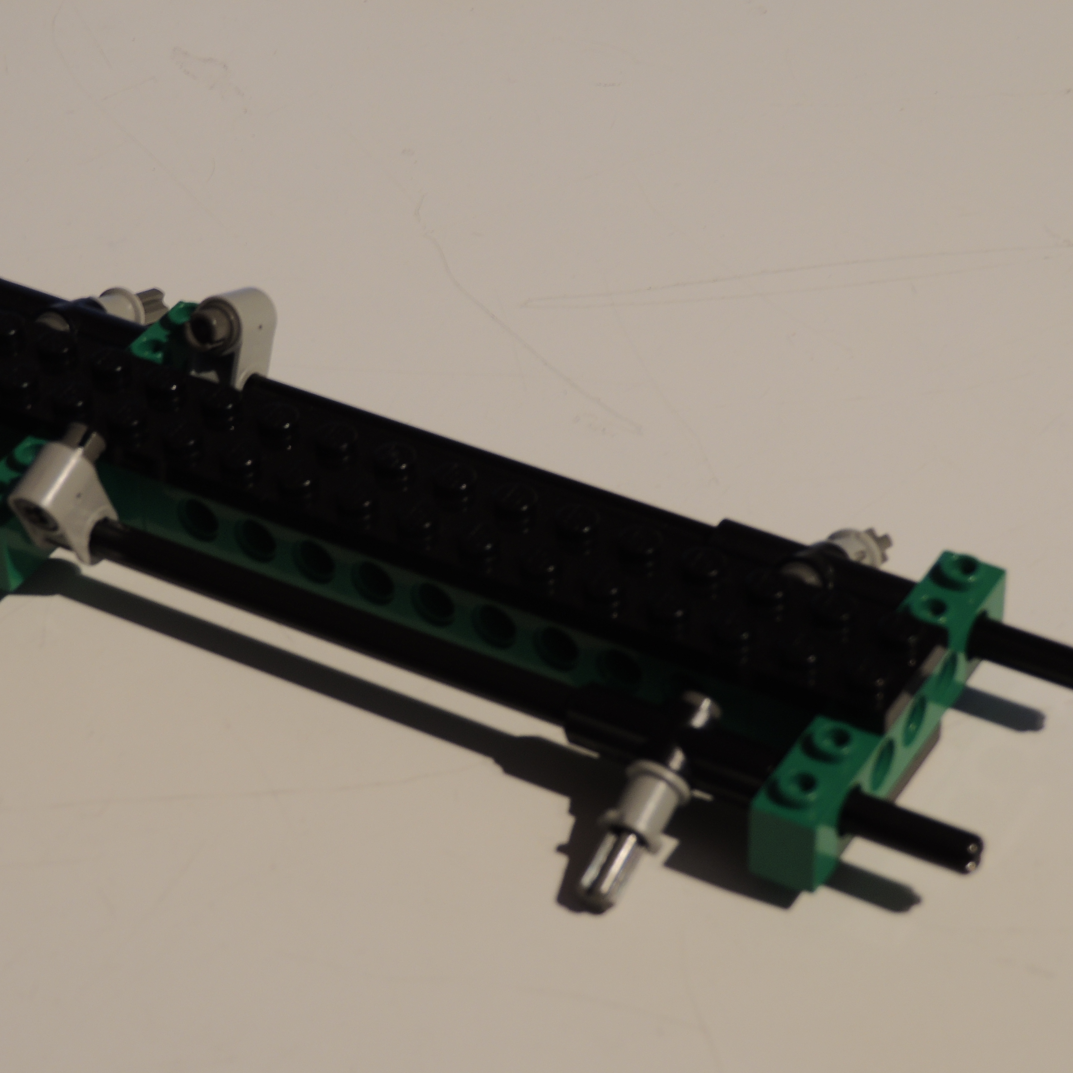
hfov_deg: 17.2
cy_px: 540
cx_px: 423
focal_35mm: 101
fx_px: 3542
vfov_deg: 17.2
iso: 100
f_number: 4
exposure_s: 1/3
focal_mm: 15.1
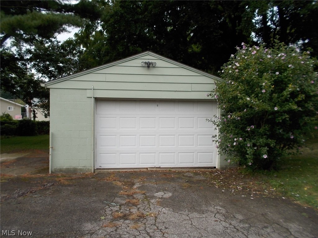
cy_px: 119
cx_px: 159
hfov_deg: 61.7
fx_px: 266
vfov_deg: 48.2
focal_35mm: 29
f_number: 3.3
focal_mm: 4.1
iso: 80
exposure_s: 1/500
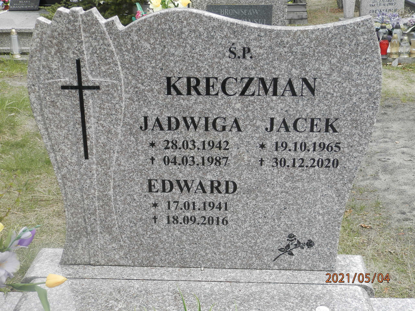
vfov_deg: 31.5
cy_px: 156
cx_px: 208
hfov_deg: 41.2
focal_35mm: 46
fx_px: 551
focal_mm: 8.2
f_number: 3.6
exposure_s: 1/200
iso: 80
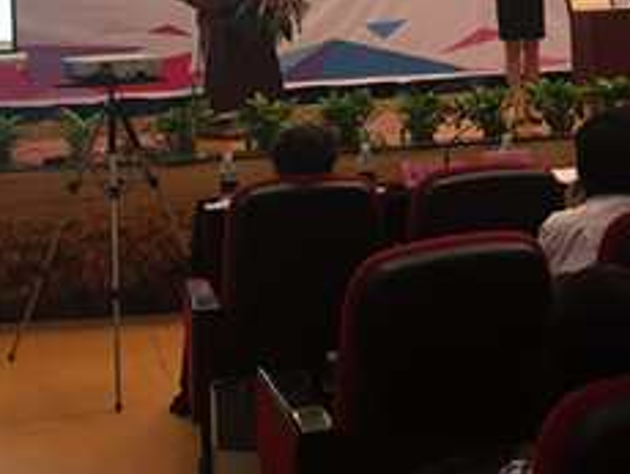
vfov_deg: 22.3
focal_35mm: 63
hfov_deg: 30.7
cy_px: -15
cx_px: 307
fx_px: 1148
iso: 32
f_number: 2.2
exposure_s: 1/33
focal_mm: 4.15
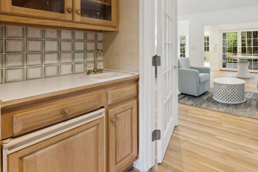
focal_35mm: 21
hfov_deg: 77.0
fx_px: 150
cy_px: 44
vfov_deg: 56.7
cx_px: 183
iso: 400
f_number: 7.1
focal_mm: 14
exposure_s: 1/13
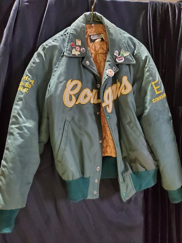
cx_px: 91
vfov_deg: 67.3
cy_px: 122
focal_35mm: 26
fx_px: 182
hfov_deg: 53.1
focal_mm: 4.3
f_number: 1.5
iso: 640
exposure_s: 1/39
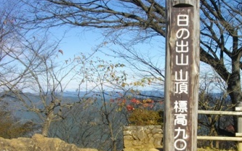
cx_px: 180
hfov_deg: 38.6
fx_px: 336
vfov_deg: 25.2
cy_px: 97
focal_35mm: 51
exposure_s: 1/400
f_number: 5.5
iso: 100
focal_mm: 5.7
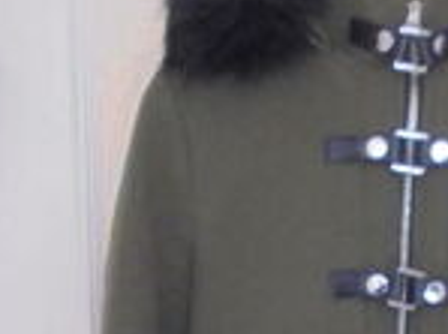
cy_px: 445
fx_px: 1085
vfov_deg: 16.5
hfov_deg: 22.0
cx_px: 499
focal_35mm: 84
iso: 500
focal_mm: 4.6
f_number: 3.5
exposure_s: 1/50
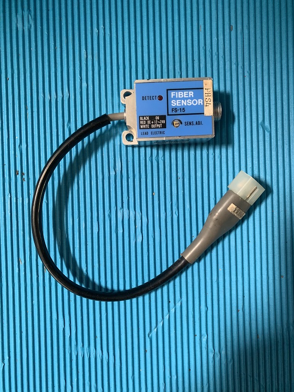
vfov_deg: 67.3
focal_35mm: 26
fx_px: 295
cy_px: 196
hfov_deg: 53.1
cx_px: 147
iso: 160
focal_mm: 4.25
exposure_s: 1/60
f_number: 1.8
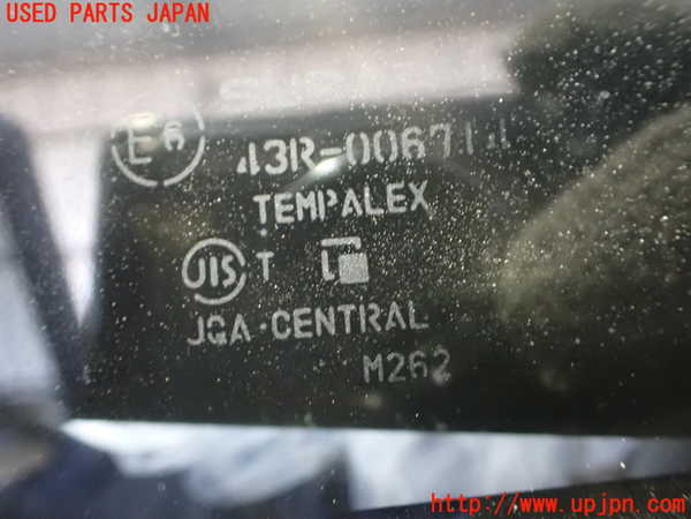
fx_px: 599
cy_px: 260
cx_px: 346
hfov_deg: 60.0
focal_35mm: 30
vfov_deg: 46.8
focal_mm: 5.4
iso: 1600
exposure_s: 1/13
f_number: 2.3
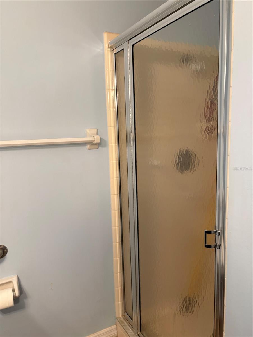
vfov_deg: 67.3
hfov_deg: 53.1
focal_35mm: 26
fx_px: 253
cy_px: 168
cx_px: 126
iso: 200
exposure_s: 1/60
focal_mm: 5.96
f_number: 1.6
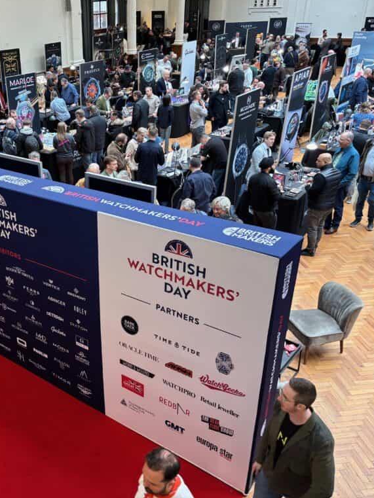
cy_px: 247
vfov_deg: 52.6
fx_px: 504
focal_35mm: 35
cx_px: 90
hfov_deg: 39.5
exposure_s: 1/50
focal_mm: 5.96
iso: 100
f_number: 1.6
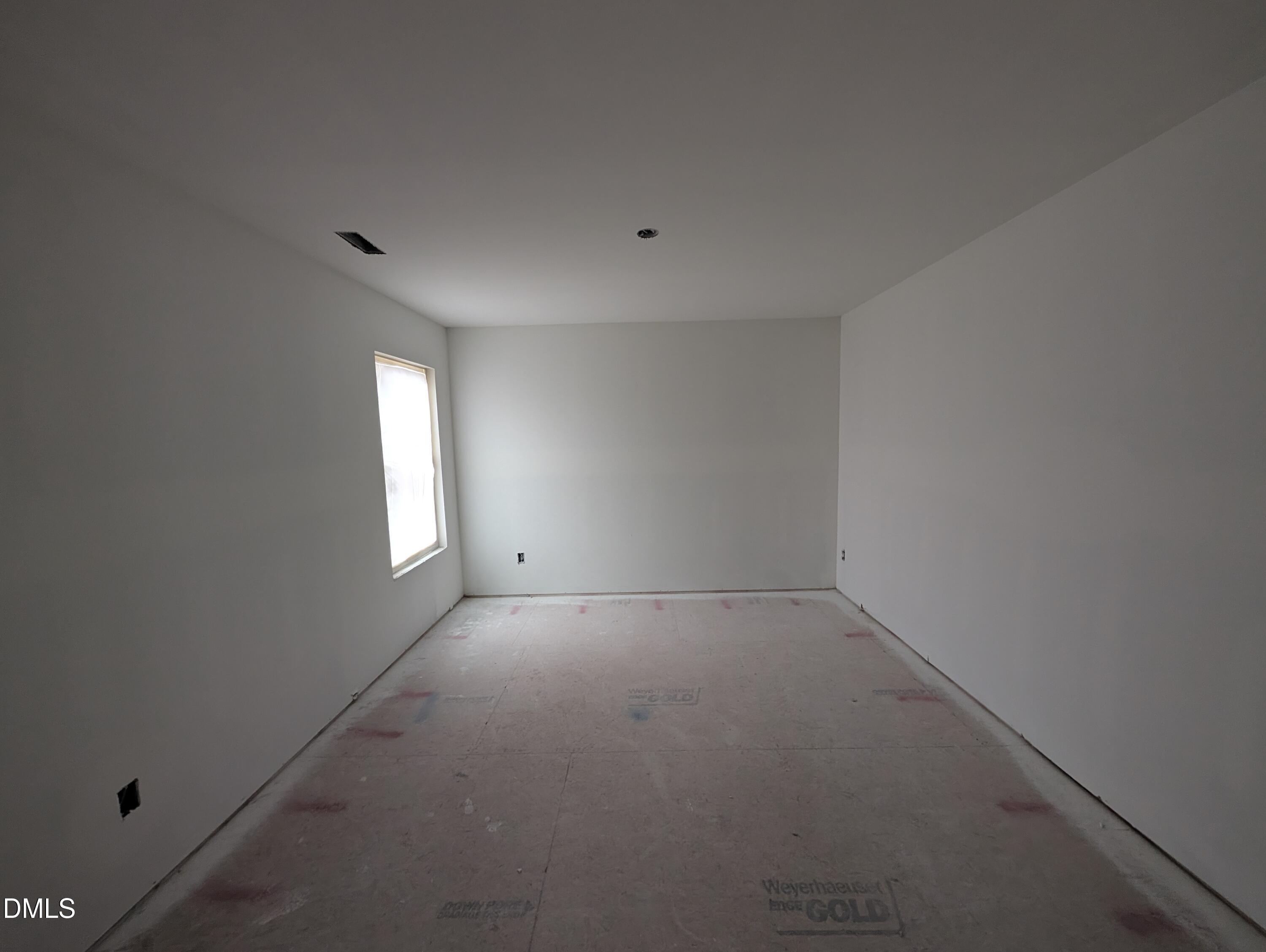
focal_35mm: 12
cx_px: 633
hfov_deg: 110.5
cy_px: 476
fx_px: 439
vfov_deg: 94.6
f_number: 1.7
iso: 88
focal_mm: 2.02
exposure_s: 1/24
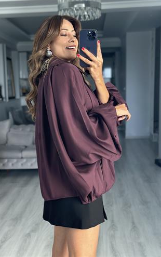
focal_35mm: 52
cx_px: 72
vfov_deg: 38.8
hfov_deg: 24.9
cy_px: 126
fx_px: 365
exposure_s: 1/141
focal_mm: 6.86
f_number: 1.78
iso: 80
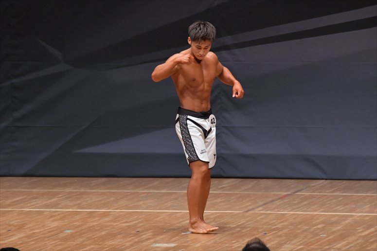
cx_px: 188
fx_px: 3140
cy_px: 126
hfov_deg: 6.9
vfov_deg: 4.6
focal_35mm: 300
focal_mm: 200
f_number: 5.6
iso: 6400
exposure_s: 1/400
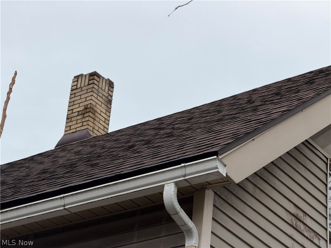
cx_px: 166
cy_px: 124
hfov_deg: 19.6
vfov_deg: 14.8
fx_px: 956
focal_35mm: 100
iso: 50
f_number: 2.8
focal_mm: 16.89
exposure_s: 1/585
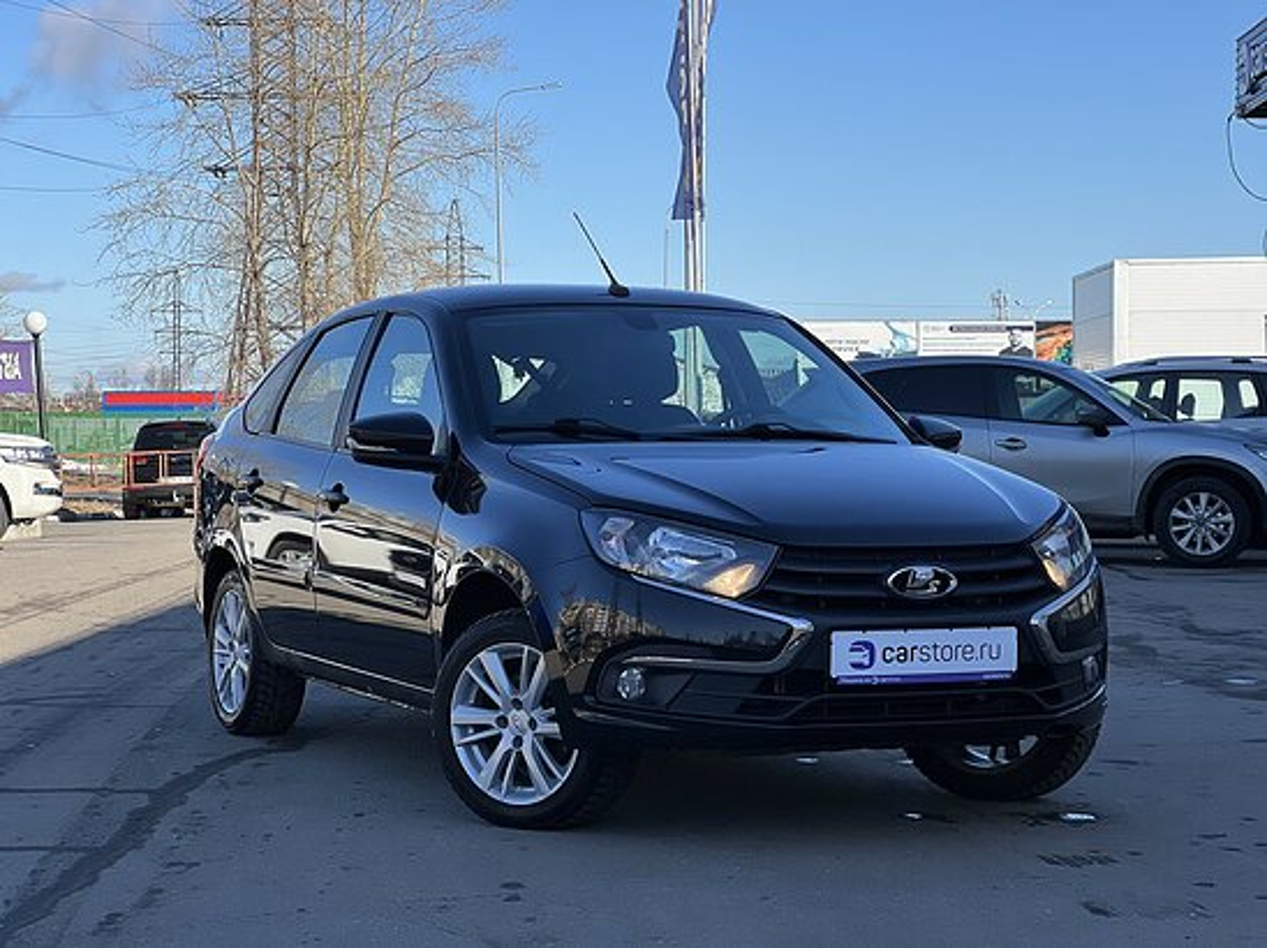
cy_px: 474
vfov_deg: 19.1
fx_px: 2816
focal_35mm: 77
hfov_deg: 25.4
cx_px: 634
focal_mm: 9
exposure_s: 1/513
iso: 32
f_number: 2.8
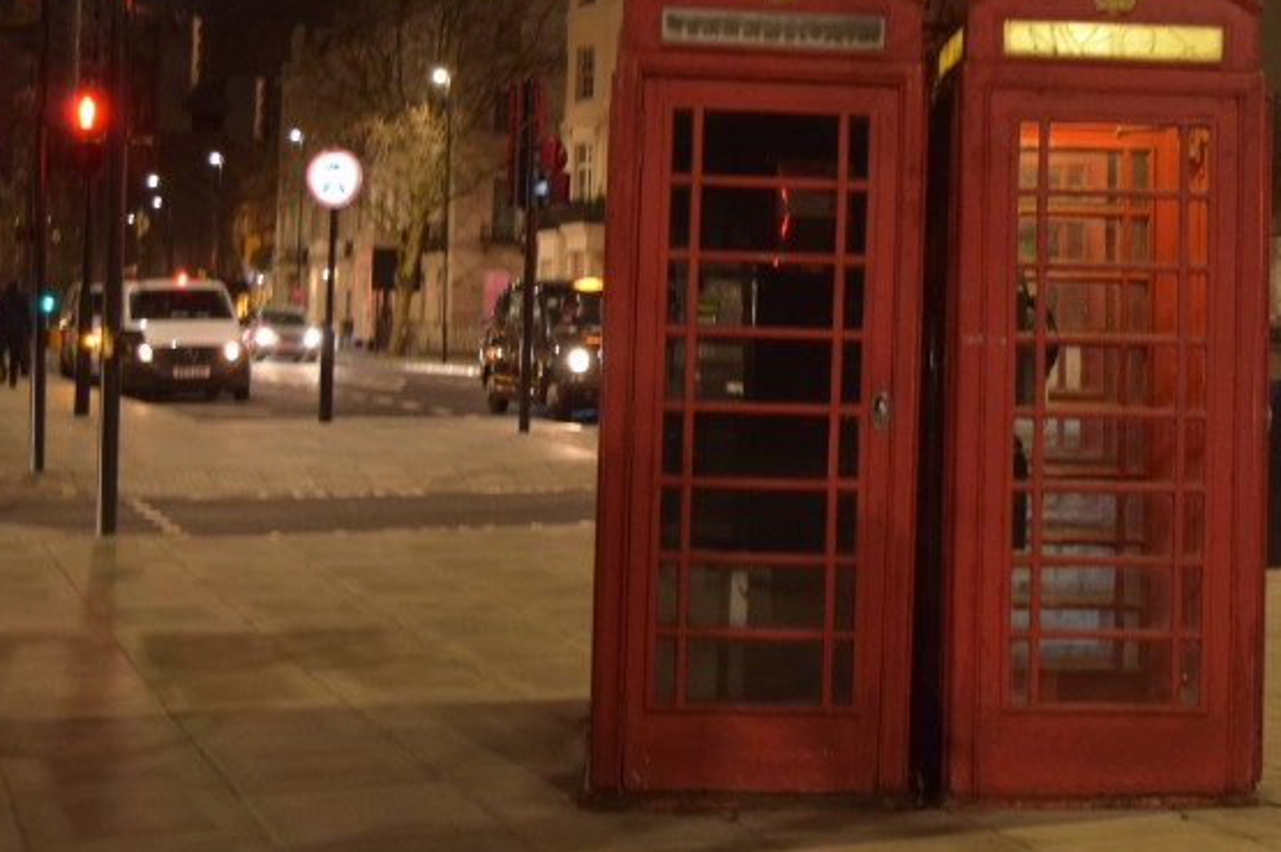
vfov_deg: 18.9
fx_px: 2560
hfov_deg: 27.9
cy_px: 312
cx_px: 875
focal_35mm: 72
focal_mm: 26
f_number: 4
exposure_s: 1/15
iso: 1600
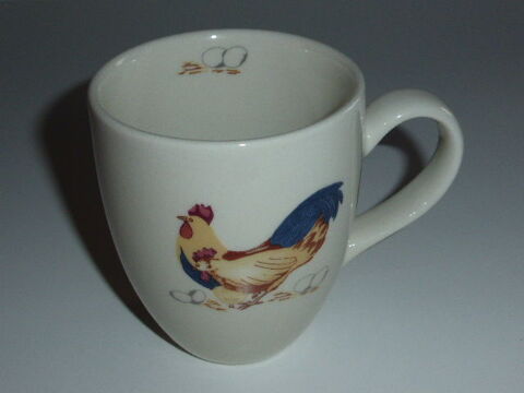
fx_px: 863
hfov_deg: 33.8
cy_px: 196
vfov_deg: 25.7
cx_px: 262
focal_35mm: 57
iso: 320
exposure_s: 1/60
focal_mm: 9.7
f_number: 4.6
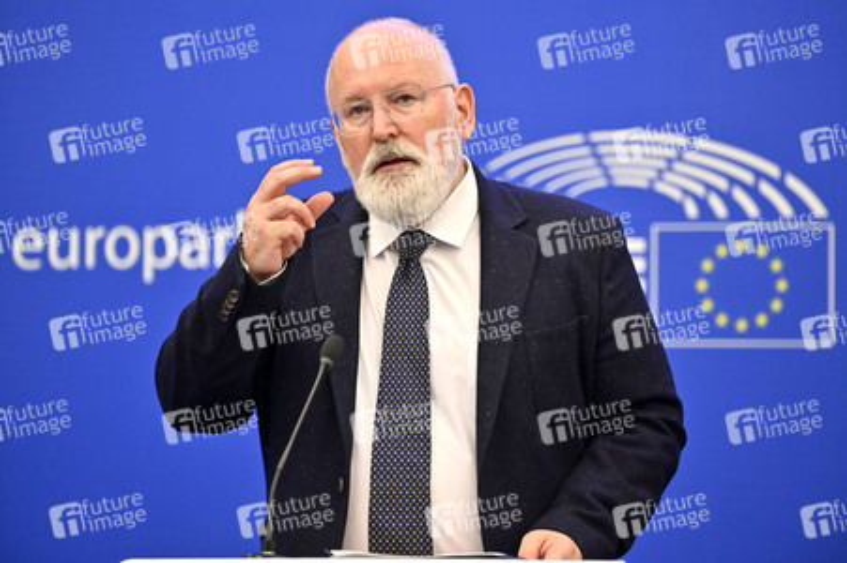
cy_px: 282
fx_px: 3644
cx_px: 424
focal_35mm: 155
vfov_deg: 8.8
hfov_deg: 13.3
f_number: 2.8
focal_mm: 155
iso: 5000
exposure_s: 1/1000
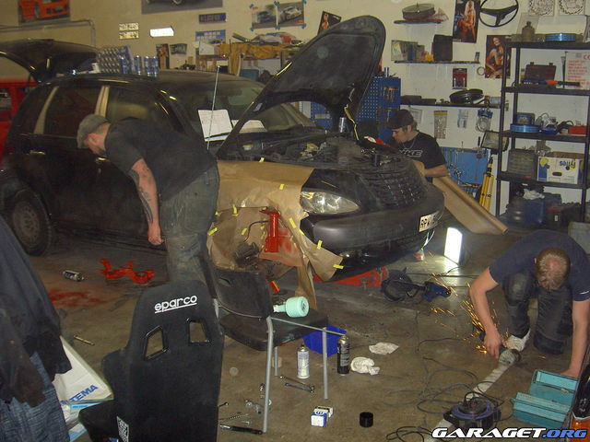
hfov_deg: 47.9
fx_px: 665
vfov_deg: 36.8
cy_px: 221
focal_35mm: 39
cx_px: 295
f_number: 2.8
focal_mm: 8
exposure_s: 1/125
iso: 200
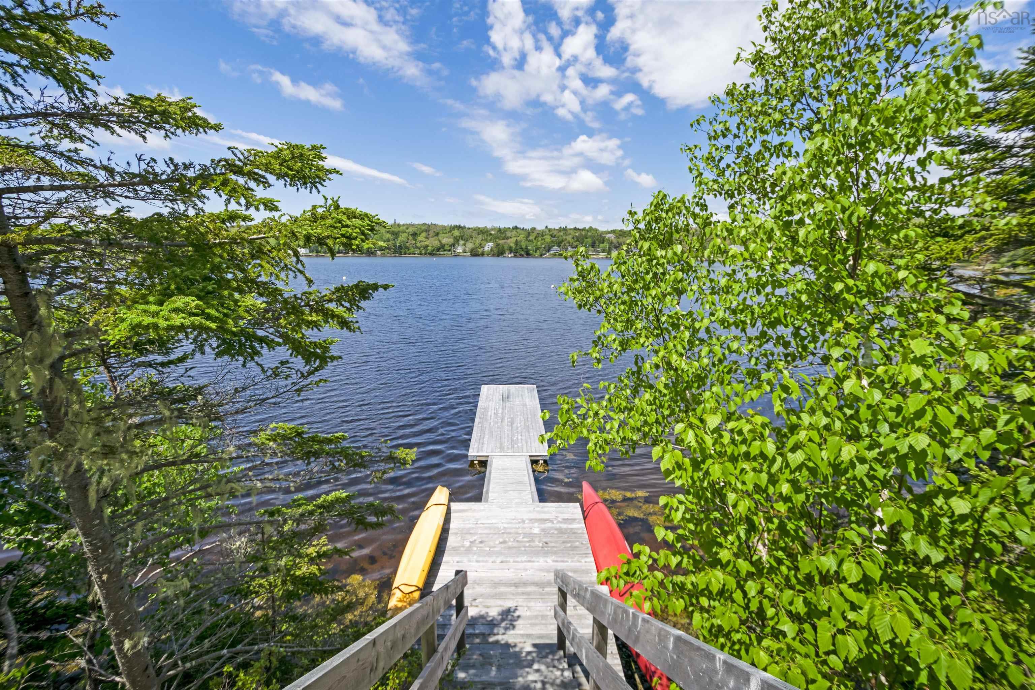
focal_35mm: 15
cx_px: 518
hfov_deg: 100.4
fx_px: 431
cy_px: 345
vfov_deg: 77.3
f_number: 6.3
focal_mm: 10
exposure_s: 1/640
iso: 125
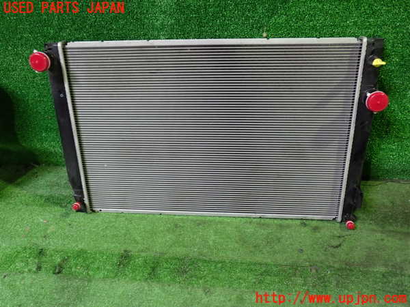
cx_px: 205
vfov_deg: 46.8
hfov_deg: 60.0
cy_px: 154
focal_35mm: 30
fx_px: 355
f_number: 2.3
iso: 400
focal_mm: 5.4
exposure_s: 1/30
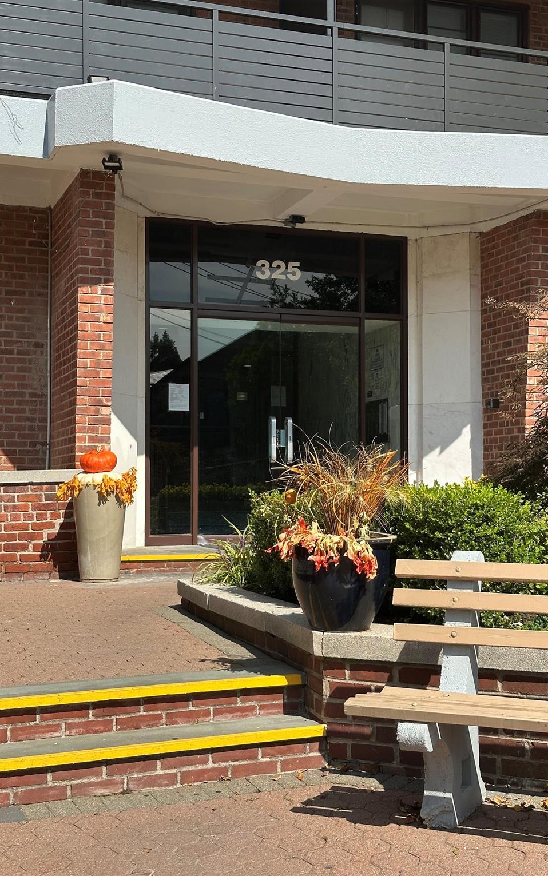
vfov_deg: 39.6
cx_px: 315
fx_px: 1218
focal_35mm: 51
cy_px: 437
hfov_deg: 25.3
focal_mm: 6.86
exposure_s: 1/3257
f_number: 1.78
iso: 64
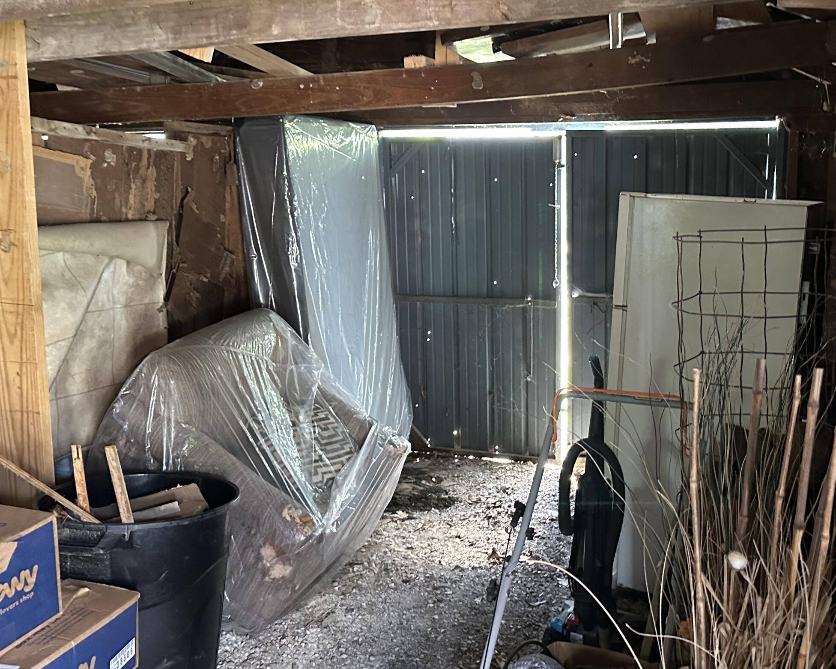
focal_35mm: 36
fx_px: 891
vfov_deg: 41.1
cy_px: 305
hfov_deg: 49.5
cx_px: 546
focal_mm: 6.86
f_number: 1.78
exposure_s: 1/40
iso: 1000
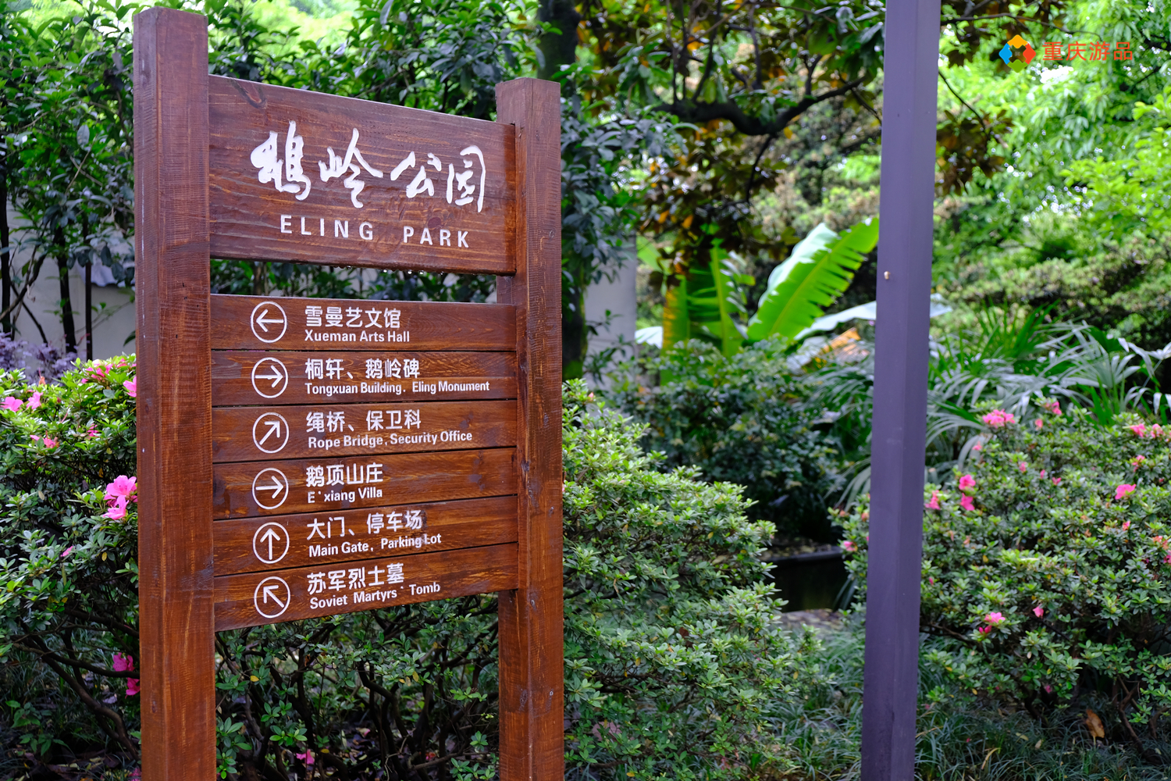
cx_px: 586
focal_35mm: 42
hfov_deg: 46.4
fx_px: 1366
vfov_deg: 31.9
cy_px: 390
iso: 400
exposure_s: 1/125
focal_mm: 27.7
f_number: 3.2
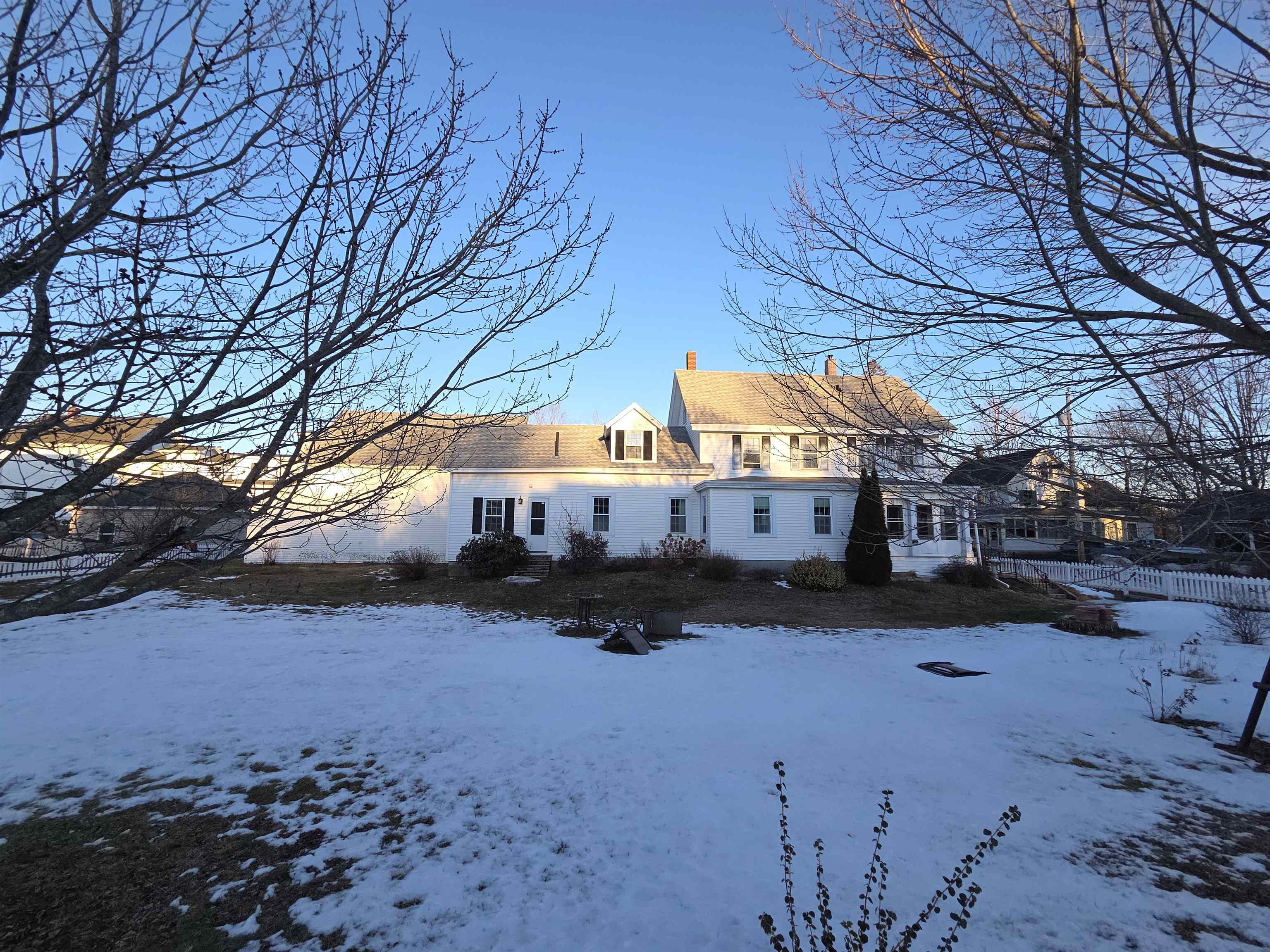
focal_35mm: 13
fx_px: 477
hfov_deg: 106.2
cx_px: 635
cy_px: 476
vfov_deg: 89.9
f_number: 2.2
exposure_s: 1/419
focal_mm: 2.2
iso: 50
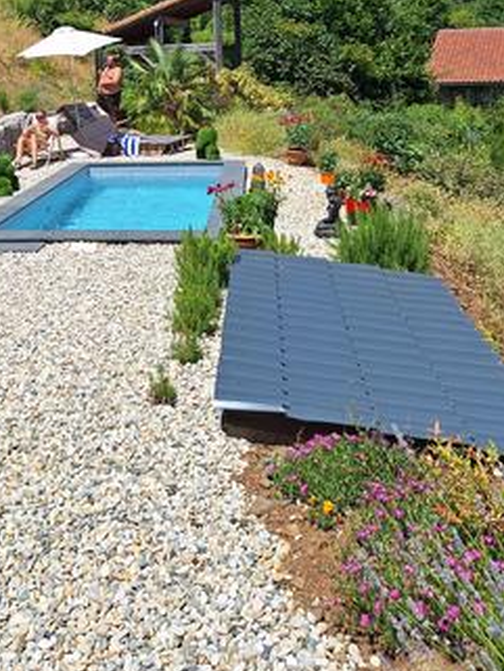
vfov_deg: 40.2
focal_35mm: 43
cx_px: 42
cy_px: 54
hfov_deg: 31.9
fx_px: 834
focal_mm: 5.54
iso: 40
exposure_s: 1/3774
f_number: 1.8
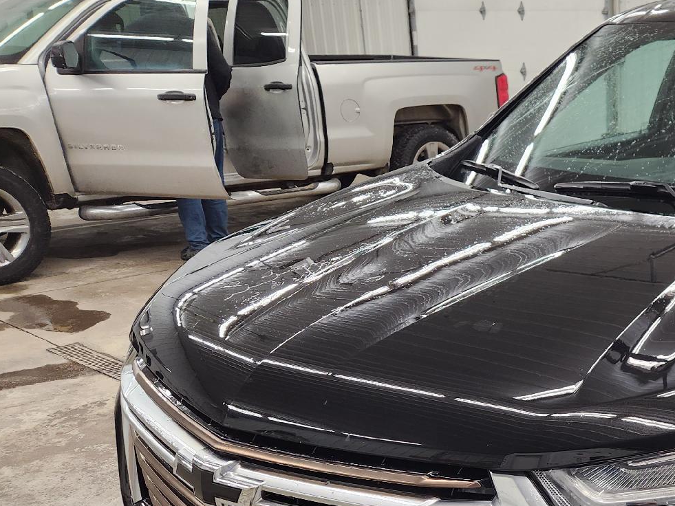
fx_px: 878
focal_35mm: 45
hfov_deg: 38.0
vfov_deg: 31.3
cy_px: 414
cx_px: 657
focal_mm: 5.4
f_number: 1.8
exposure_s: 1/120
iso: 200
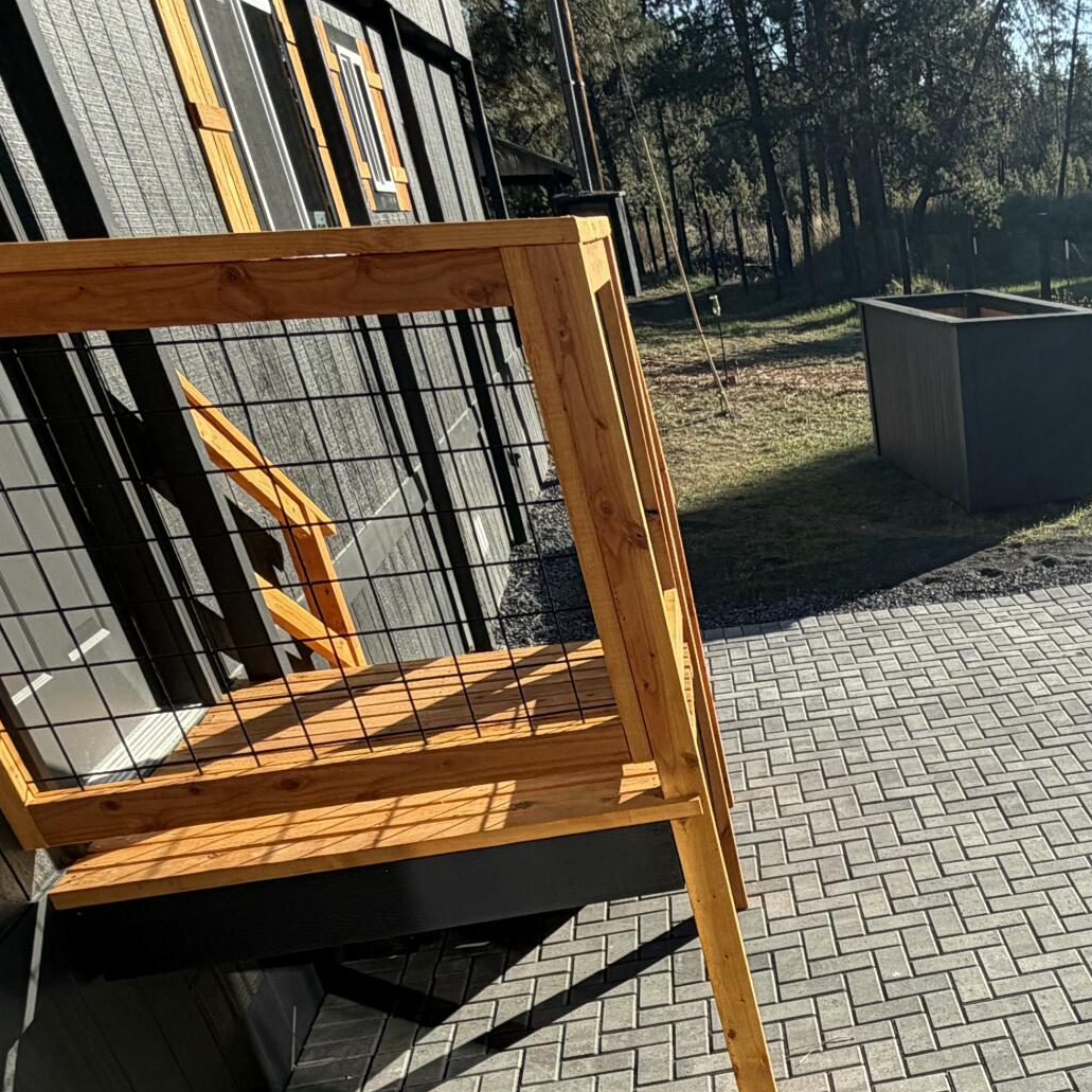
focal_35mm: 36
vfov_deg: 42.1
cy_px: 991
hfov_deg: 40.1
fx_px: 1285
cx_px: 1107
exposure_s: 1/770
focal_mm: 2.22
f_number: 2.2
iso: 32
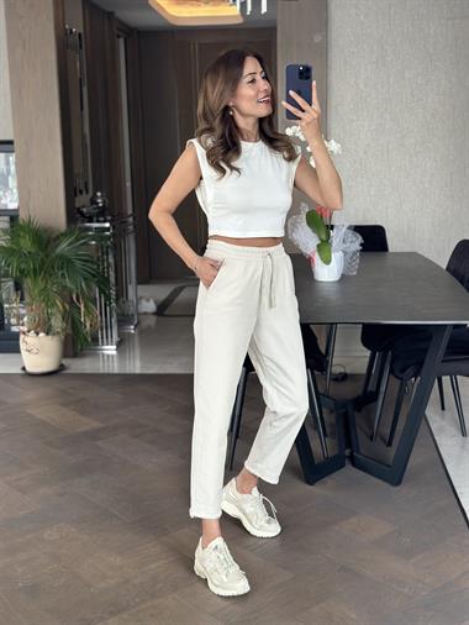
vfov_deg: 39.6
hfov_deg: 30.3
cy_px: 312
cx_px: 234
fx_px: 866
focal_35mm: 48
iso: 160
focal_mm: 6.86
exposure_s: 1/60
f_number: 1.78
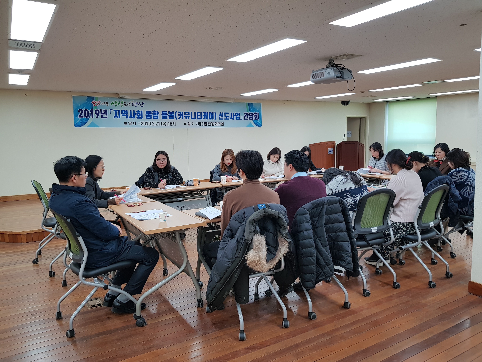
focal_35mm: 26
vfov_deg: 53.1
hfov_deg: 67.3
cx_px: 241
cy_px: 181
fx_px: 362
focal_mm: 4.2
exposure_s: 1/60
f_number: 1.7
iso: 40
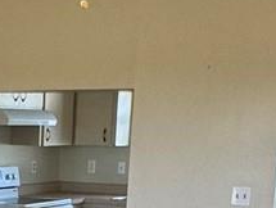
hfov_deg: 18.3
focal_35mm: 104
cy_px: 403
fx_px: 831
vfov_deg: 12.7
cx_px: -8
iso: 160
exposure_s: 1/120
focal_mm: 2.22
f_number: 2.2
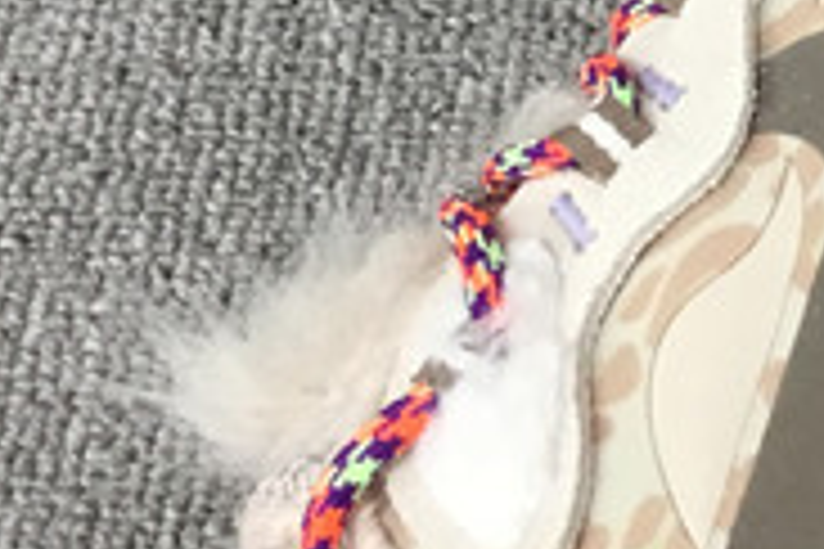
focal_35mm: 159
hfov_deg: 11.8
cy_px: 353
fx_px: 3639
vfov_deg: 8.6
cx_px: 1562
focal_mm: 3.3
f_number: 2.4
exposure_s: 1/33
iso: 40
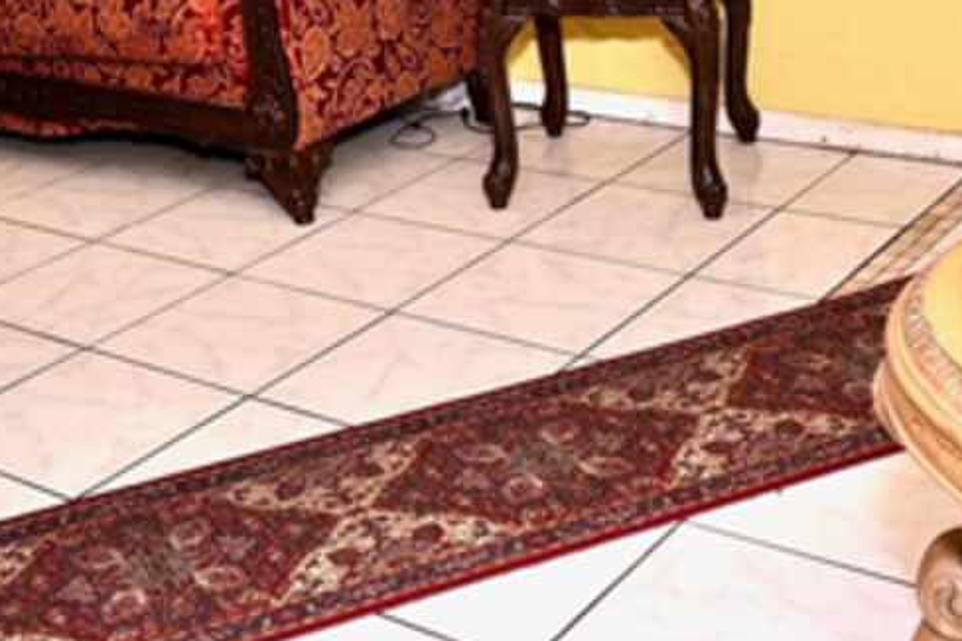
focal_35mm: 63
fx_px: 1683
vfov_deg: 20.2
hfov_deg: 31.6
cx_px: 306
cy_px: -122
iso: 250
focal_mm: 16
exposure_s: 1/60
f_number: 5
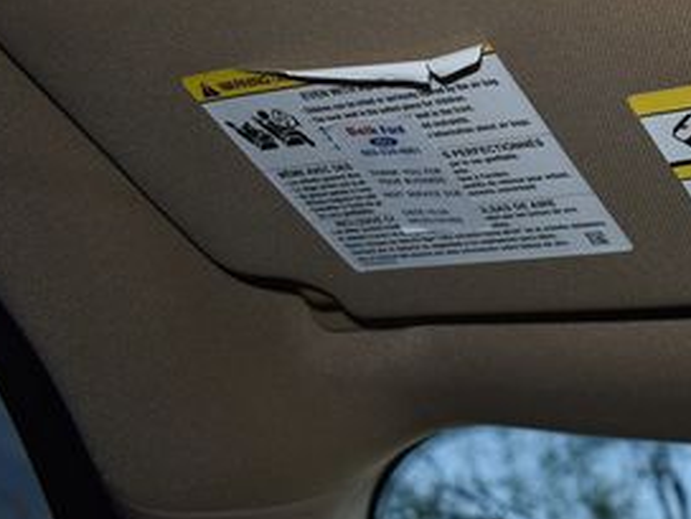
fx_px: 1218
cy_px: 85
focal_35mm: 61
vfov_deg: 23.6
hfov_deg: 28.5
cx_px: 780
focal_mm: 18
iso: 200
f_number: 4.5
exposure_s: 1/200
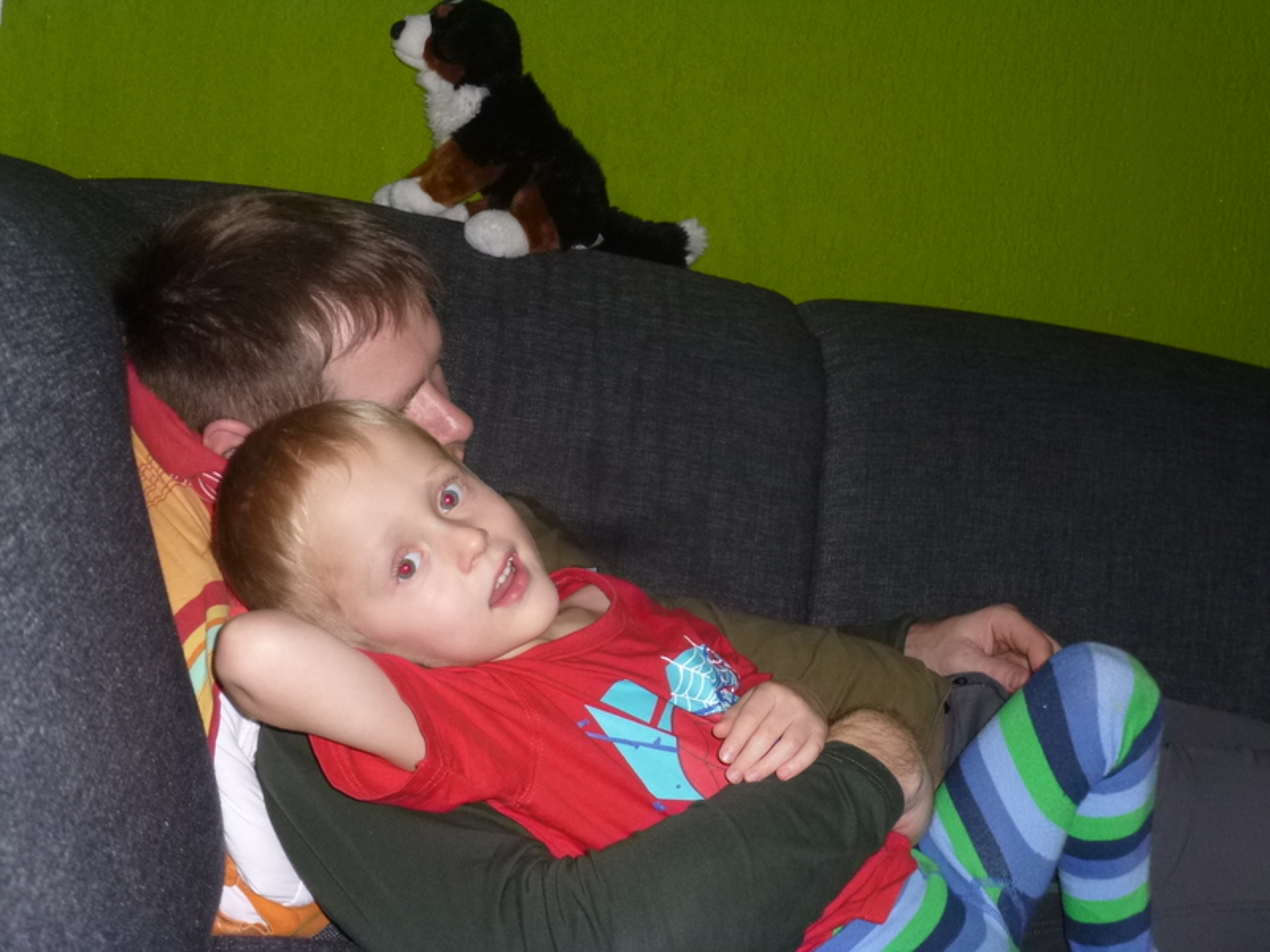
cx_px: 635
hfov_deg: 42.1
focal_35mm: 45
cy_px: 476
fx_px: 1651
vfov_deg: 32.2
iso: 200
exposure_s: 1/60
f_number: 3.9
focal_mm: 8
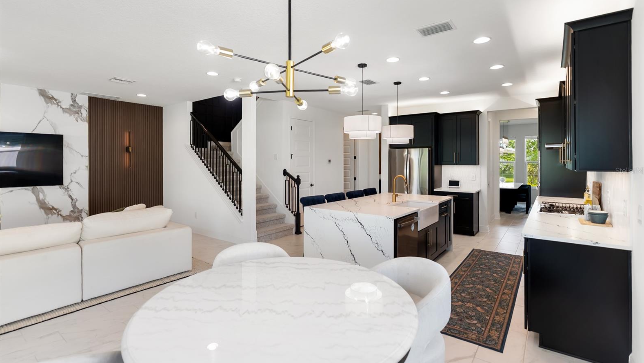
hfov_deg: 95.9
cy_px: 170
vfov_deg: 63.9
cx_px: 325
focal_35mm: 17
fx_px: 290
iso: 100
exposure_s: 1/30
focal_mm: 16
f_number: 2.8
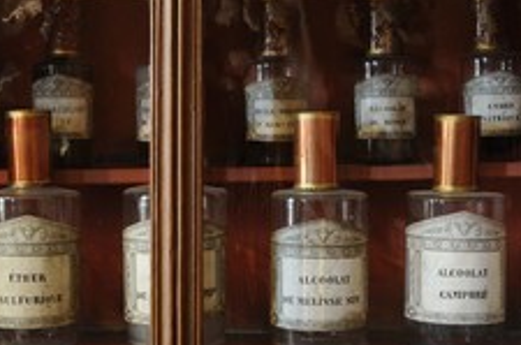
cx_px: 175
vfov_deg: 15.1
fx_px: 1300
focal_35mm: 90
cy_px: 130
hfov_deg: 22.6
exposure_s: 3
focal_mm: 48
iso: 200
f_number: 9
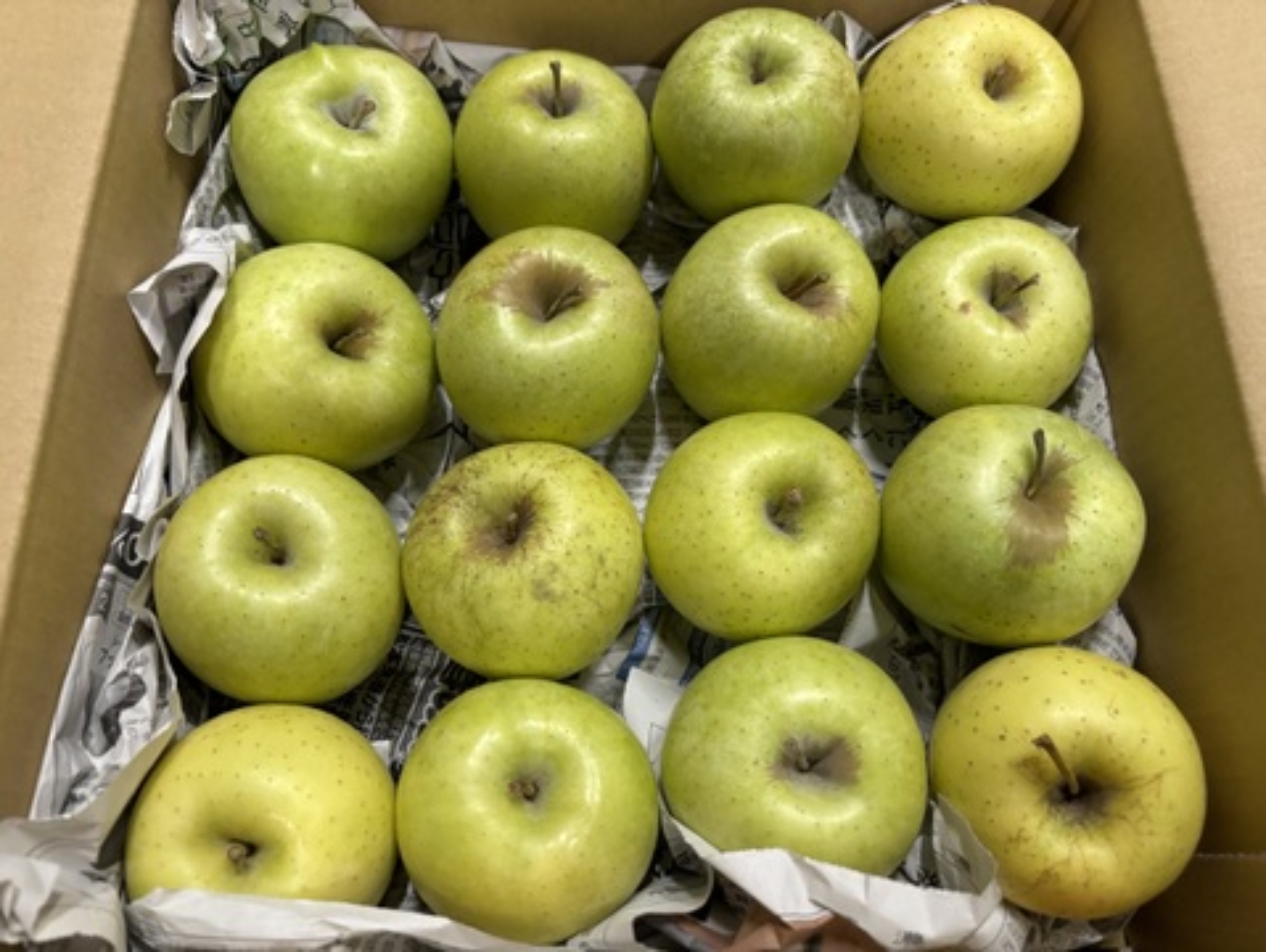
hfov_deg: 67.3
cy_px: 476
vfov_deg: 53.1
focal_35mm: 26
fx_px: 952
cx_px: 633
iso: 320
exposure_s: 1/60
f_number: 1.6
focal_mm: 5.96
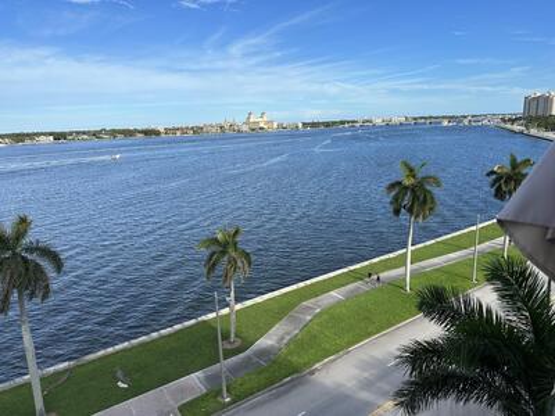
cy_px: 208
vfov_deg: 56.8
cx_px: 278
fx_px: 385
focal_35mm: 24
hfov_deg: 71.6
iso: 80
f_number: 1.78
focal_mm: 6.86
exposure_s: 1/3155
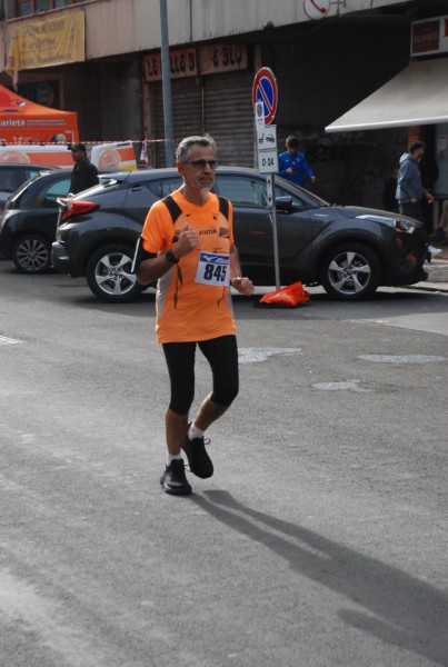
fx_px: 1727
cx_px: 224
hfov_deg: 14.8
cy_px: 334
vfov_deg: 21.9
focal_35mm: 93
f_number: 5.3
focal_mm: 62
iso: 1000
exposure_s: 1/1250
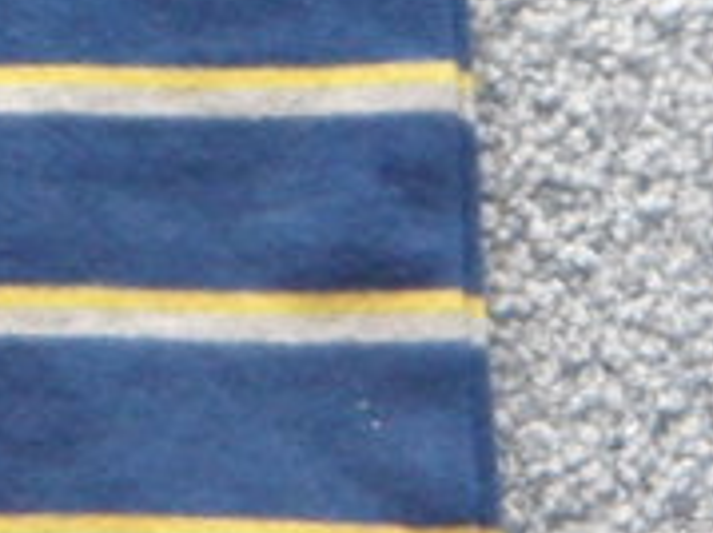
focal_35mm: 179
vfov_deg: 7.9
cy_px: -557
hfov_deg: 10.4
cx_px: -584
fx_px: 3684
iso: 100
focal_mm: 4.1
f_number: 2.9
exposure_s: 1/30
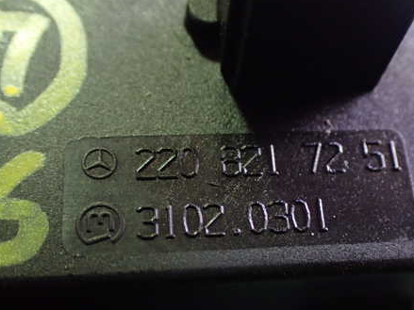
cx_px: 227
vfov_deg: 26.1
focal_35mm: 56
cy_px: 177
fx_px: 670
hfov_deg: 34.3
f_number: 2.8
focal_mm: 7.31
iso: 800
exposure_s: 1/40
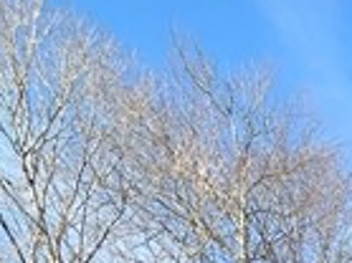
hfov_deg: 13.6
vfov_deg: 11.2
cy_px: 695
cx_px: 851
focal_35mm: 103
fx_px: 1046
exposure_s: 1/759
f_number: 2.2
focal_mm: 2.22
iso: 40
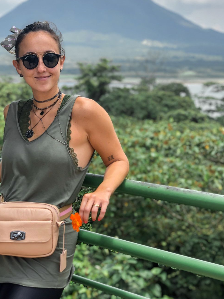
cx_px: 102
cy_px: 122
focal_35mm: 64
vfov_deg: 30.2
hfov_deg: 22.9
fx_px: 552
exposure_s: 1/590
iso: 16
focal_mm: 6
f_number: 2.4
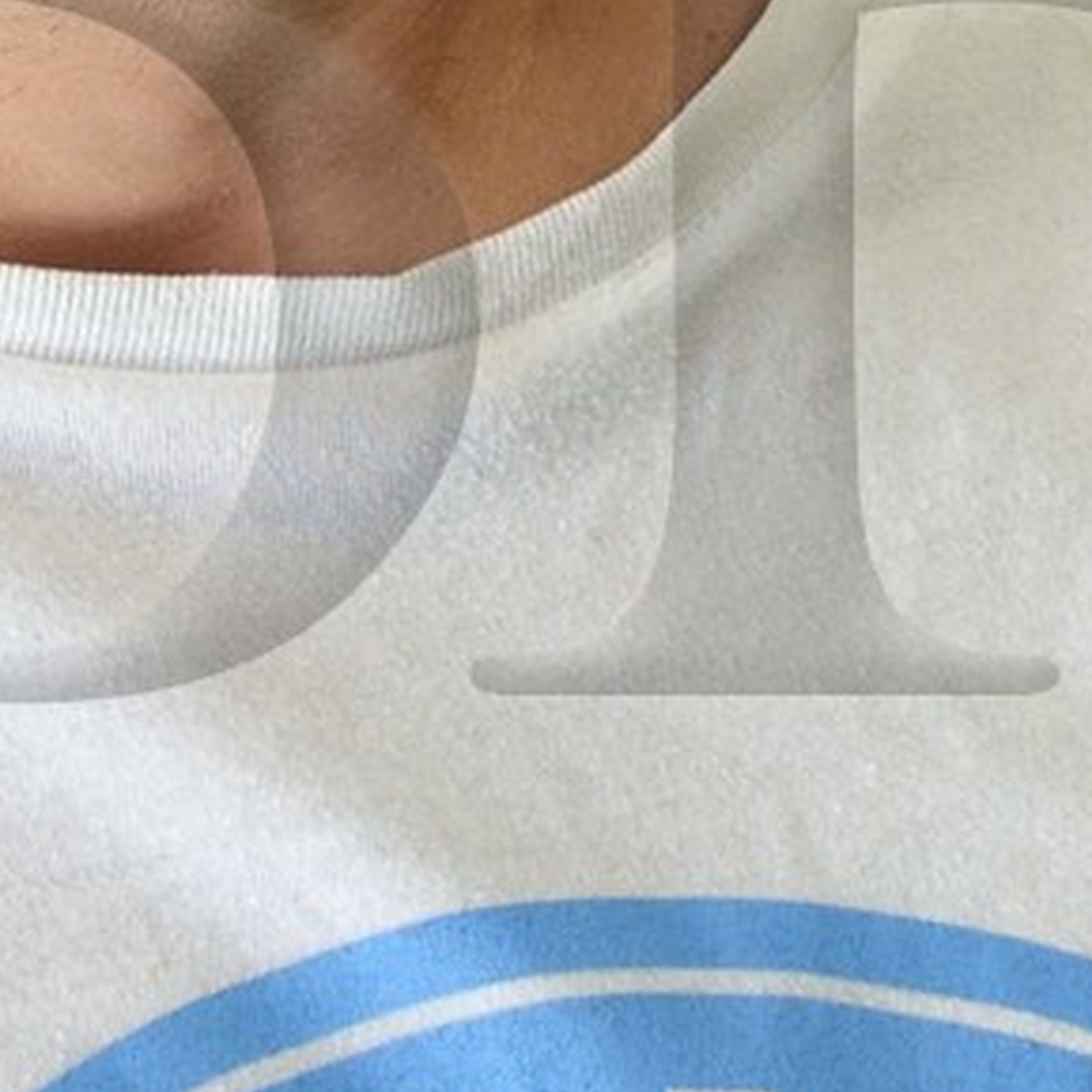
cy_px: 4
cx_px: 567
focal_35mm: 339
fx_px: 12099
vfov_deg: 5.2
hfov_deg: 5.2
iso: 1000
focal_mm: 48
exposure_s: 1/60
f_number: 7.1
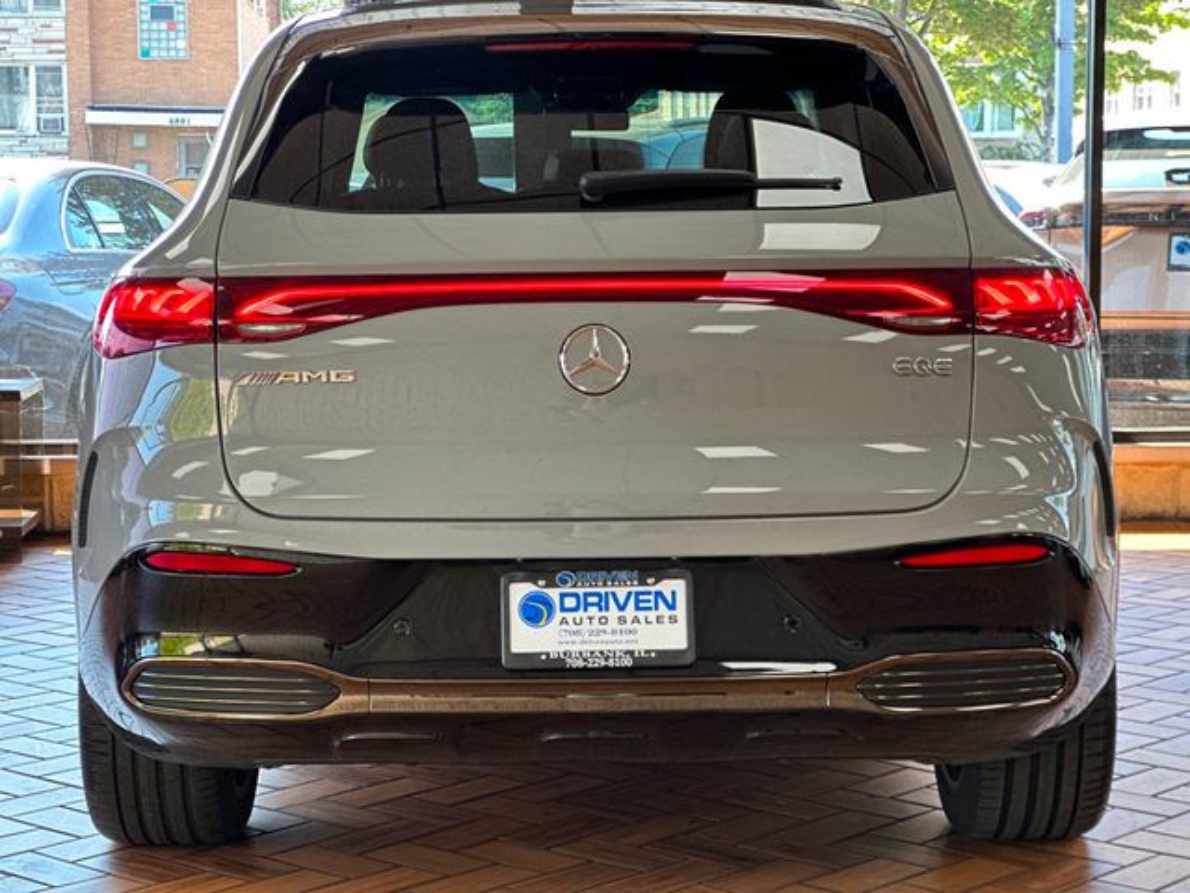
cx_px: 595
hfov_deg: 25.3
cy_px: 446
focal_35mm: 77
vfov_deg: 19.1
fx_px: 2647
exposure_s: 1/120
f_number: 2.8
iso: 200
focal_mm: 9
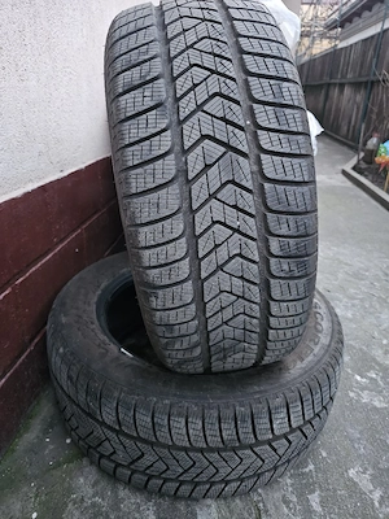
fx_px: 345
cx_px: 194
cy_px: 260
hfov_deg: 58.9
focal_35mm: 23
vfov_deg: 73.9
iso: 1600
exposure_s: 1/16.7
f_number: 1.7
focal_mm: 6.3
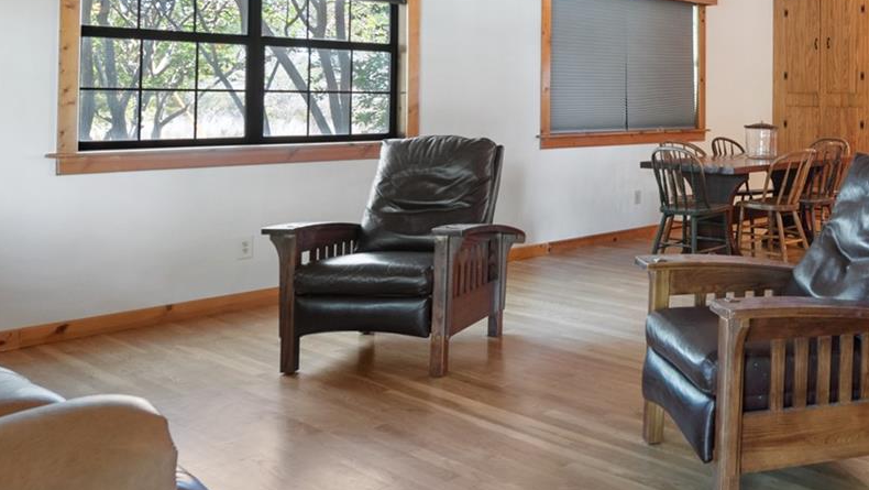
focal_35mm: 38
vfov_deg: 30.5
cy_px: 101
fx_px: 876
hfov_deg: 48.2
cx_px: 752
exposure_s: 1
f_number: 8
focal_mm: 14
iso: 400
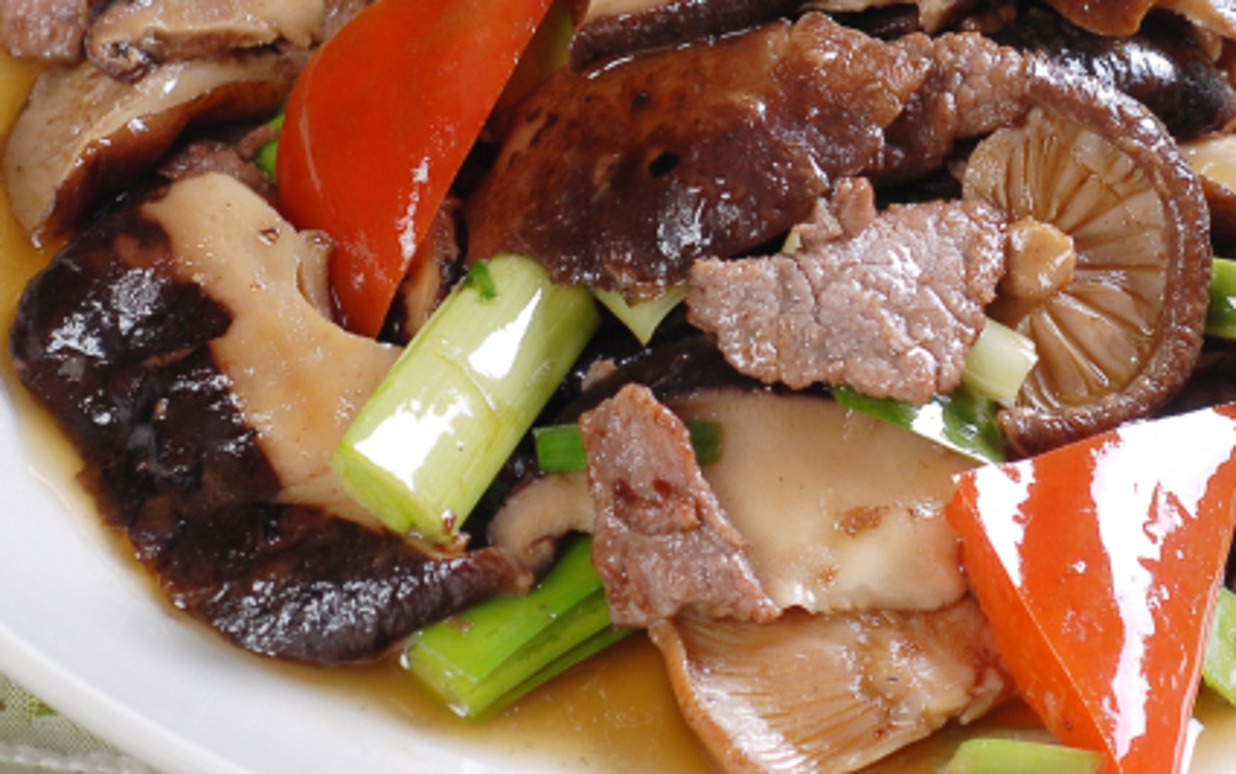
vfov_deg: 5.9
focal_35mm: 221
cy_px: 51
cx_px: 945
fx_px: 7447
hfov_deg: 9.5
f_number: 6.3
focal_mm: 60
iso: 100
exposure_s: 1/160
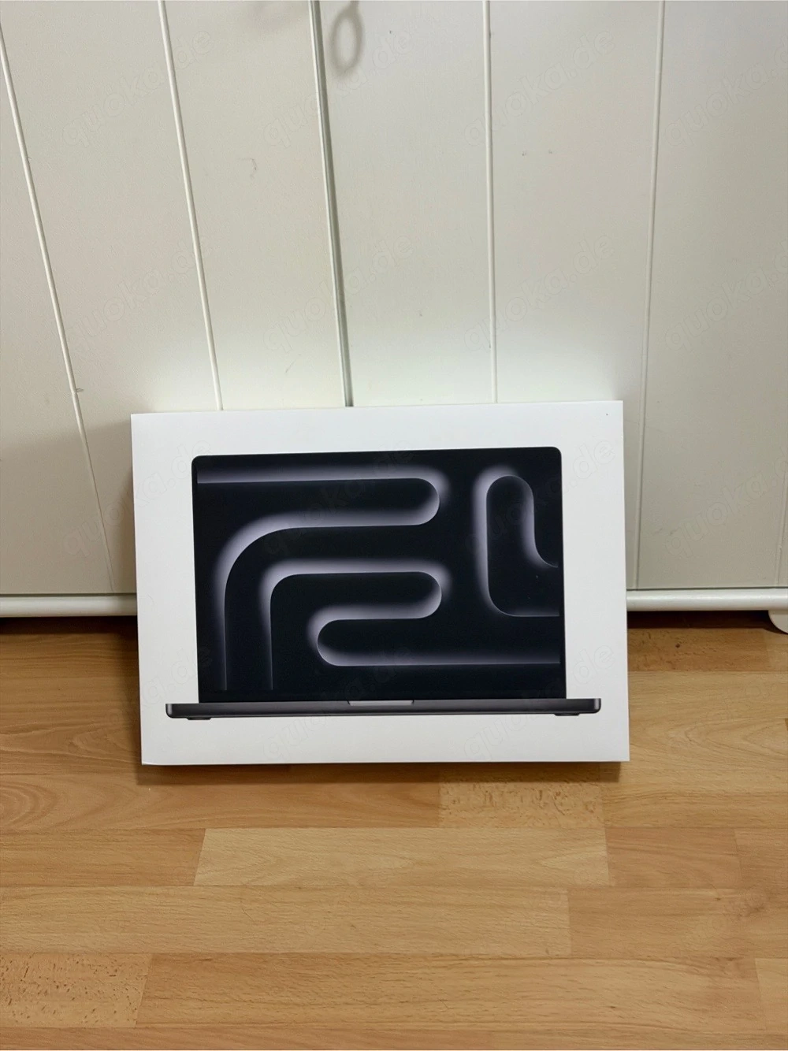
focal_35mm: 48
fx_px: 1457
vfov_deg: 39.7
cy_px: 526
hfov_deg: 30.3
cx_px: 394
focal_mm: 6.76
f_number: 1.78
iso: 400
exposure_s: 1/40
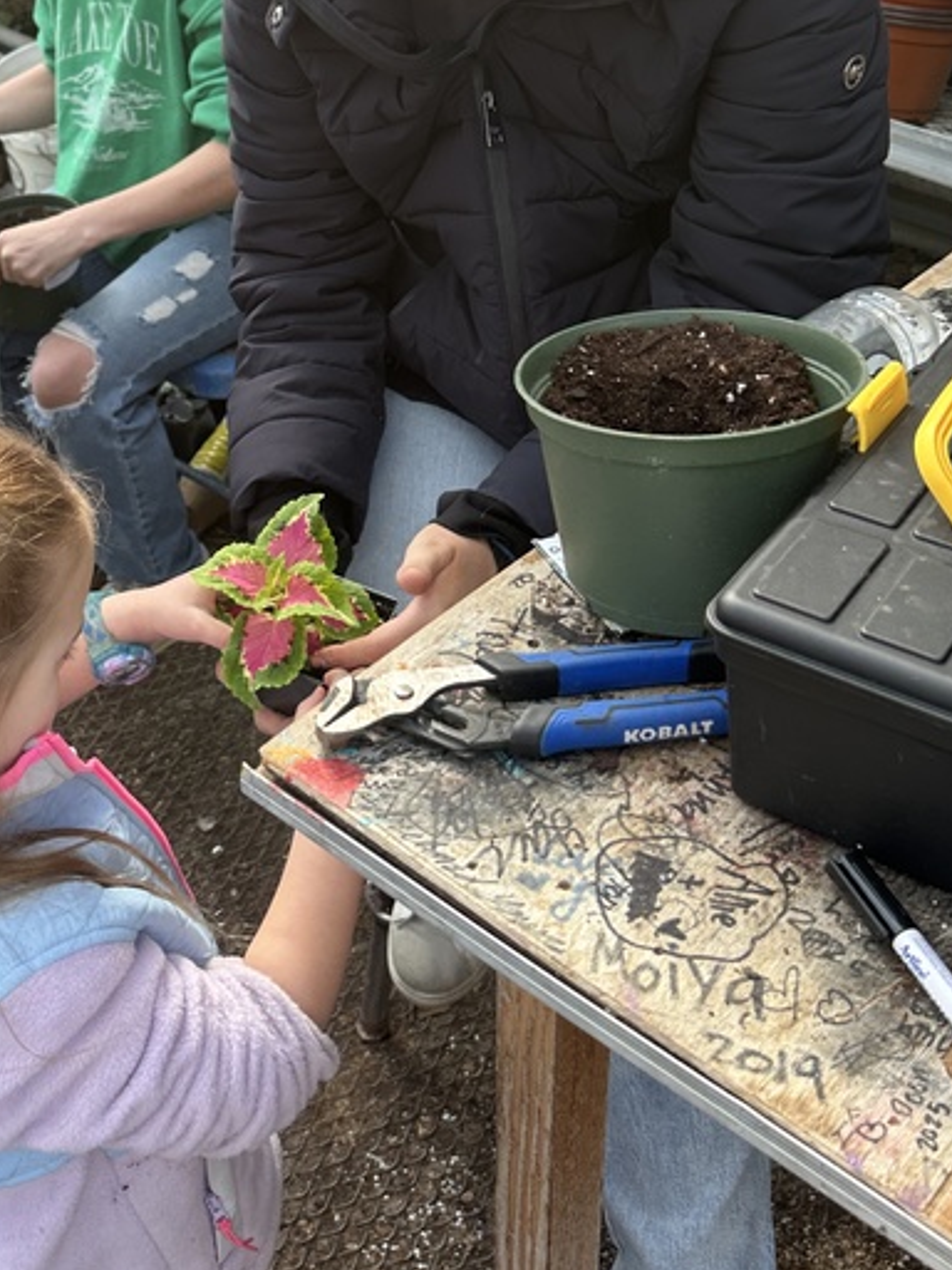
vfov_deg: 38.8
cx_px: 255
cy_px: 347
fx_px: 1760
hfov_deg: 29.8
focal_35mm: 48
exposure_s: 1/122
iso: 50
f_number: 1.78
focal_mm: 6.86
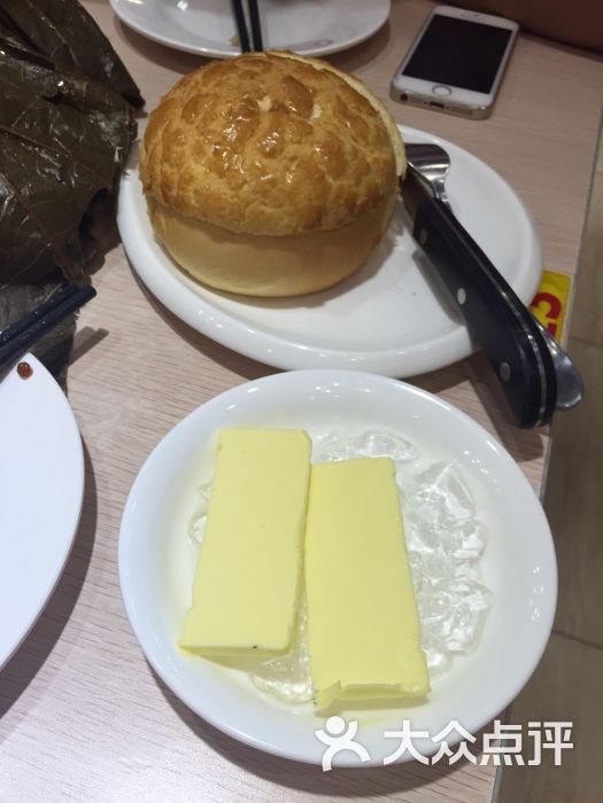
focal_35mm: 29
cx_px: 302
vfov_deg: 61.7
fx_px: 674
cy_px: 402
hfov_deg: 48.2
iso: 50
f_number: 2.2
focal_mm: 4.15
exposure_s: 1/100
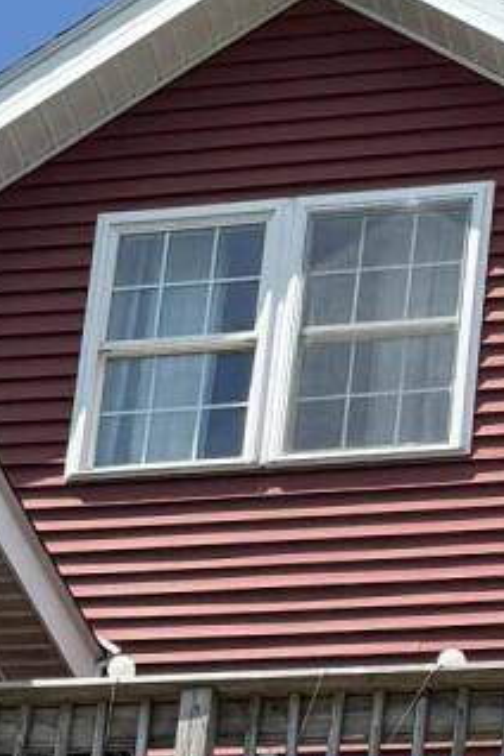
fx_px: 3570
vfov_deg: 11.4
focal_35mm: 170
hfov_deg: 8.0
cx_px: -59
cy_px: 1267
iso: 50
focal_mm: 5.96
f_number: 1.6
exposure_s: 1/2639
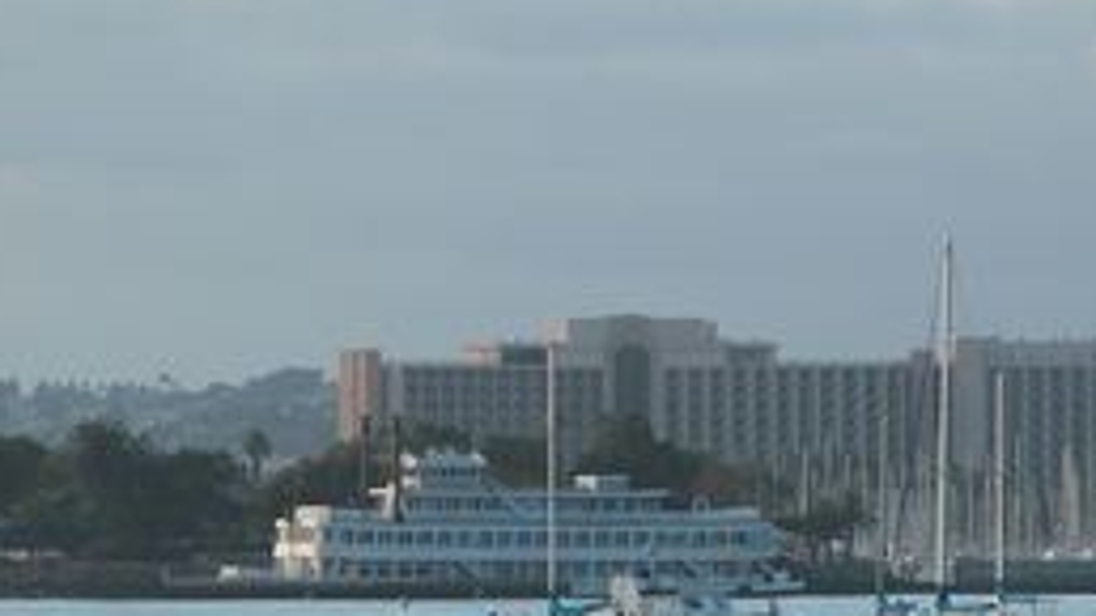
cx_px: 684
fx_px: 13569
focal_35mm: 467
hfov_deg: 4.6
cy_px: 412
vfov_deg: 2.6
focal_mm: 71.2
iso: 100
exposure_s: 1/236
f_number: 4.7
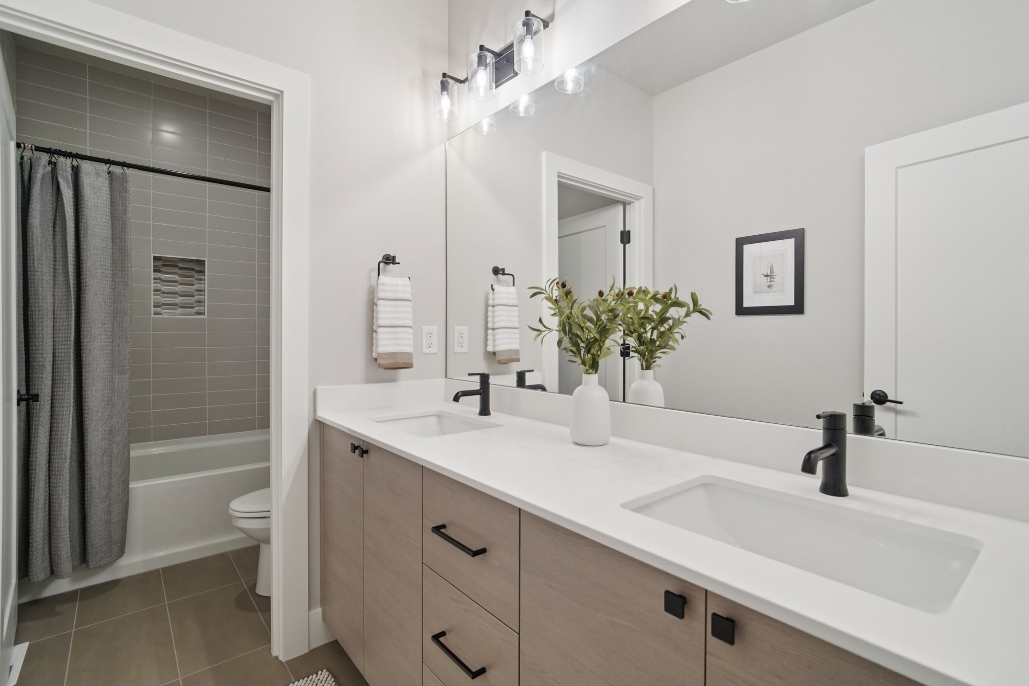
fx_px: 457
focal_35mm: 16
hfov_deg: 96.7
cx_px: 514
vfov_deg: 73.7
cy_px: 343
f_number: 8
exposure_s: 1/50
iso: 1600
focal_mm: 16
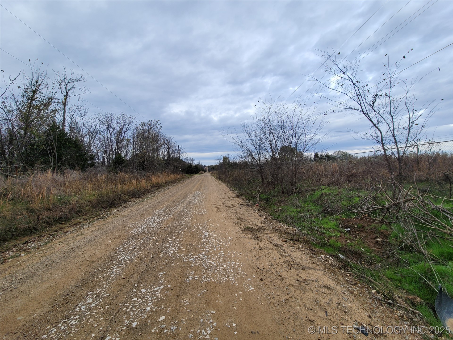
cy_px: 170
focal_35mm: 13
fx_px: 170
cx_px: 226
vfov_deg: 89.9
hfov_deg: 106.2
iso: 64
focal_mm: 2.2
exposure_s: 1/285
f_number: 2.2
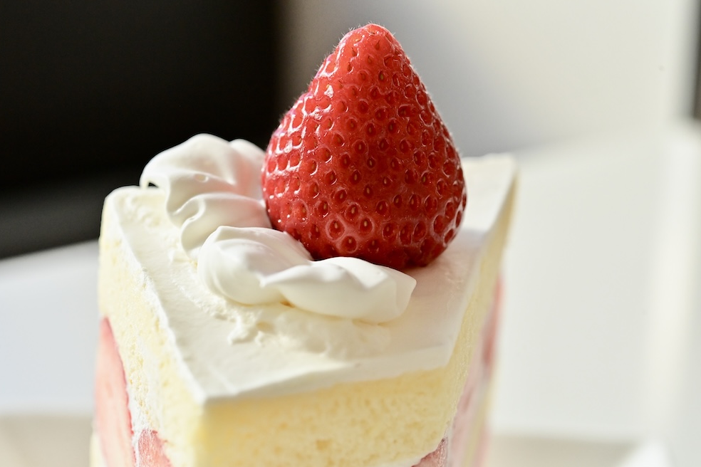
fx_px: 1188
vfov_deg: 22.3
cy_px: 232
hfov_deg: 32.9
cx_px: 350
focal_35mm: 61
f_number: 7.1
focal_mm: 60
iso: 4000
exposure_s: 1/2000
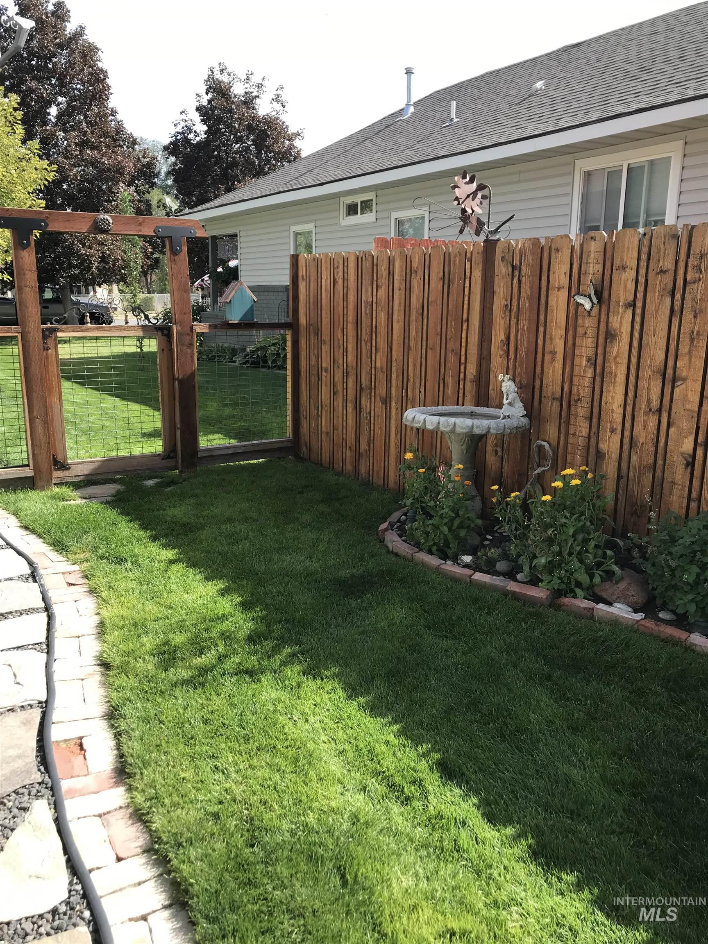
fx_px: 764
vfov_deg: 63.4
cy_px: 472
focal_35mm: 28
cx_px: 354
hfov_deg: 49.7
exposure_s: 1/754
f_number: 1.8
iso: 20
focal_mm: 3.99
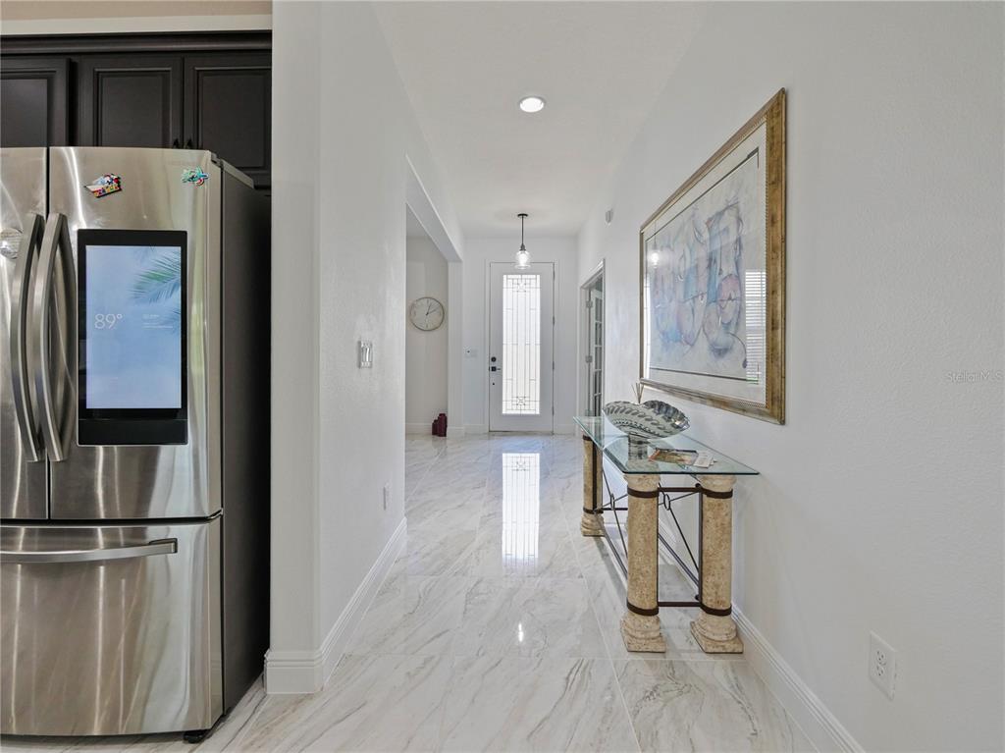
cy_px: 376
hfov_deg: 102.1
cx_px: 502
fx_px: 406
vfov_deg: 85.6
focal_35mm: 14
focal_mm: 7
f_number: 4
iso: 500
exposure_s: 1/60
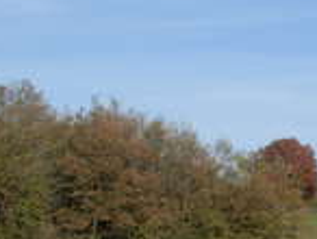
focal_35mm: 156
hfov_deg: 11.8
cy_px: 211
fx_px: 1431
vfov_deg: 9.5
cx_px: 534
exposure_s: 1/575
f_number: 4.9
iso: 79
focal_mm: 6.3
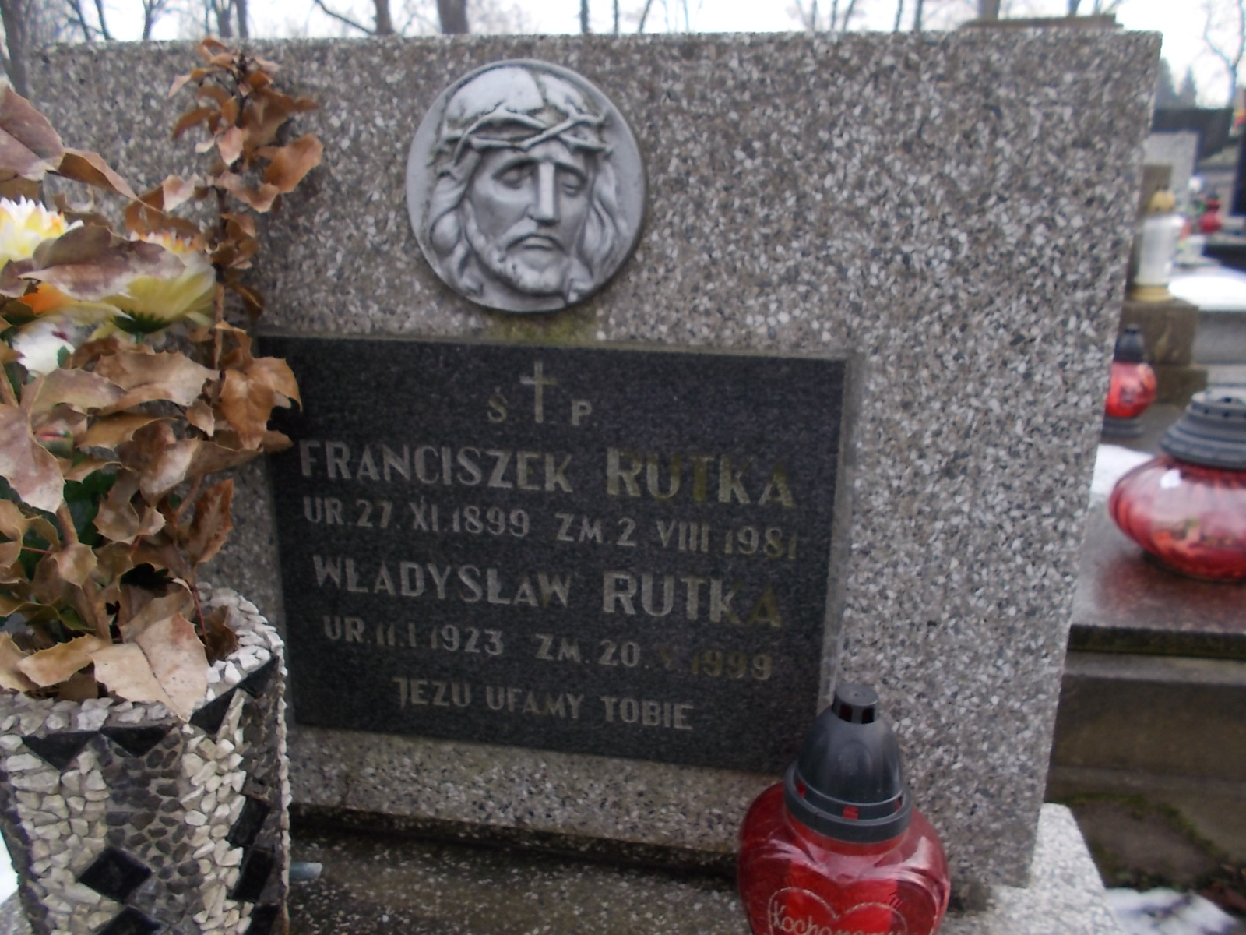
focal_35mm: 26
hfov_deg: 67.3
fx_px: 936
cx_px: 623
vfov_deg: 53.1
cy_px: 468
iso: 80
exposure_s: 1/160
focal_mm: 4.6
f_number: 3.2
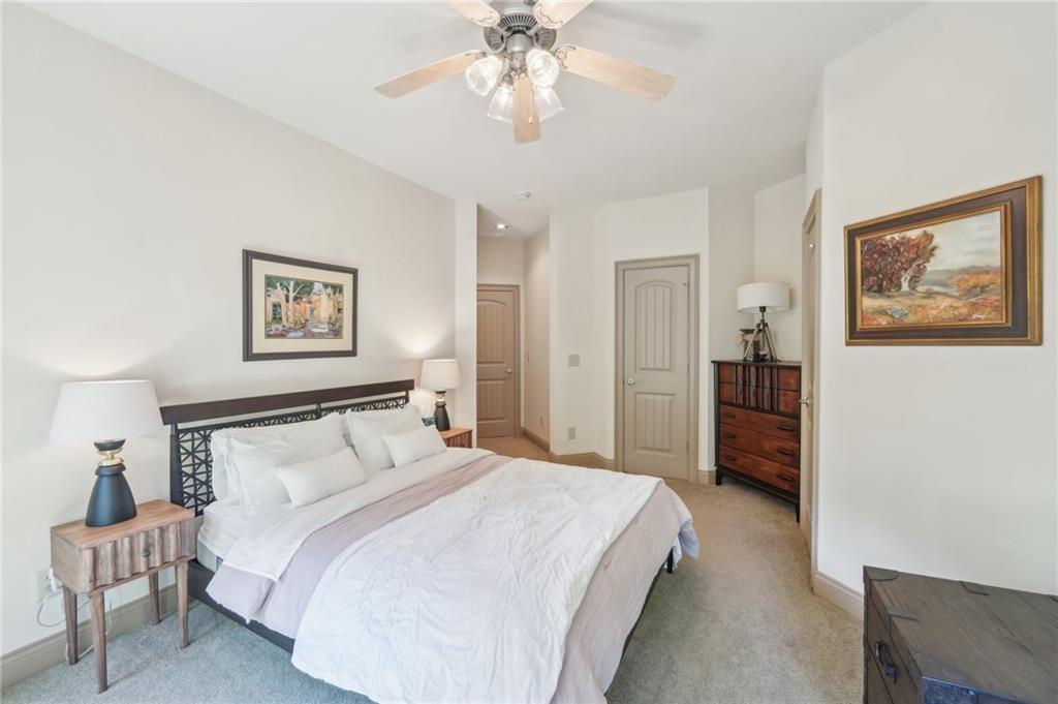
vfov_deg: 81.1
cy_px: 352
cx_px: 529
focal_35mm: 14
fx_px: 411
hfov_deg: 104.3
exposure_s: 1/10
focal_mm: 14
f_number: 8
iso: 320
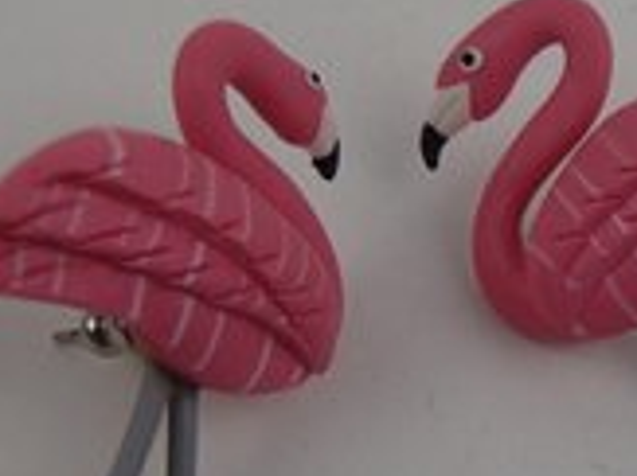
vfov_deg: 18.6
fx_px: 1434
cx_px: 479
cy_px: 404
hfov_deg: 24.8
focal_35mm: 78
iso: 100
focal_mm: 6.64
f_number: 4.7
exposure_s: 1/160
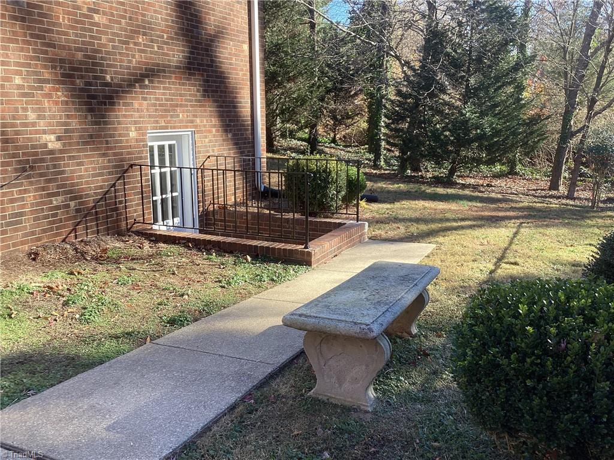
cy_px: 230
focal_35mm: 31
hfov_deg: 58.4
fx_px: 550
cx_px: 307
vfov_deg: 45.4
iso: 25
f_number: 2.4
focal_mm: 3.3
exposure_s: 1/142
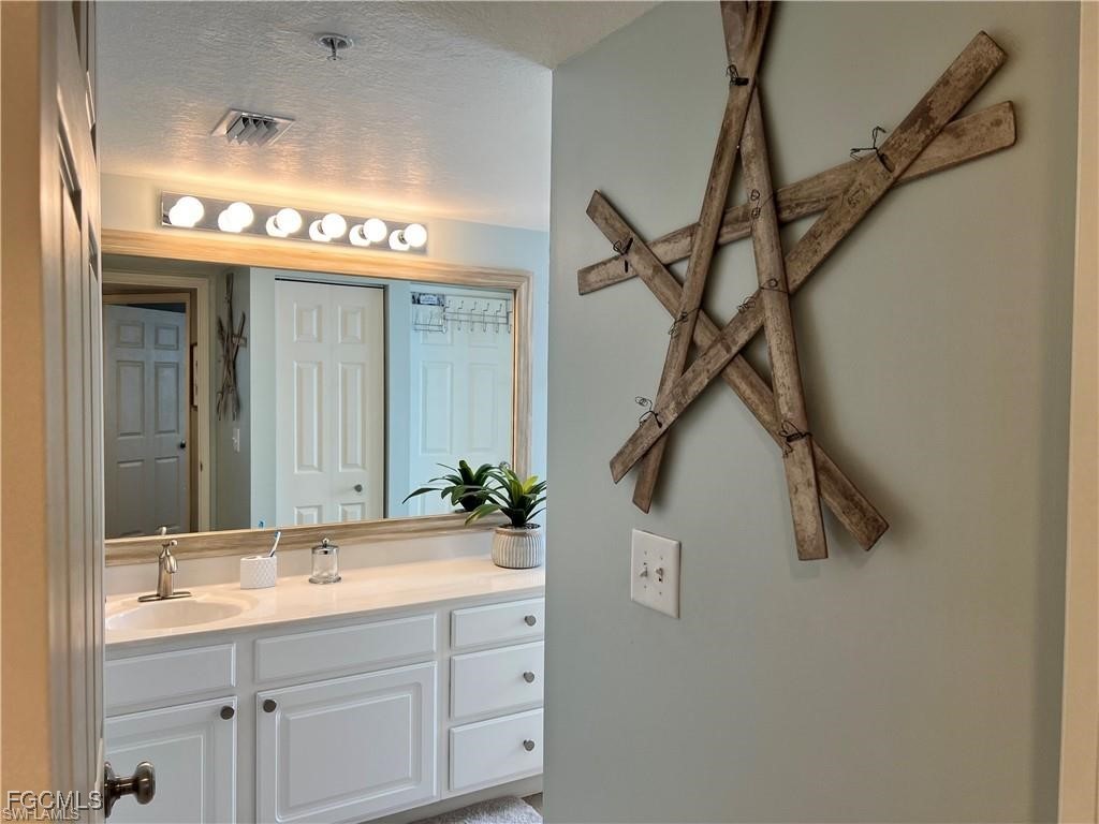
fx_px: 825
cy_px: 412
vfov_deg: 53.1
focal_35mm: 26
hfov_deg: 67.3
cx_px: 550
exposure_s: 1/163
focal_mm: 5.7
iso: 64
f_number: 1.5
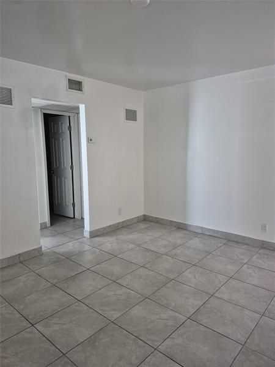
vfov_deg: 73.9
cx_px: 138
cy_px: 184
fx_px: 244
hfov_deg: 58.9
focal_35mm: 23
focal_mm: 5.4
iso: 1000
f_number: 1.8
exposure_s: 1/100
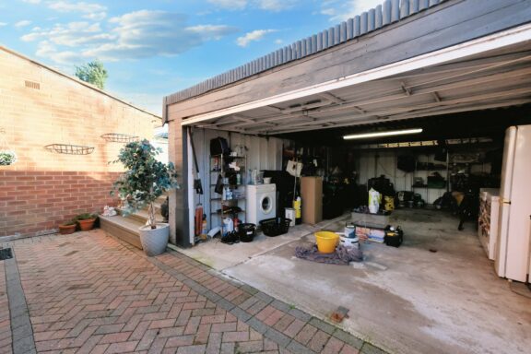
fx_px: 221
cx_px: 266
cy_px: 177
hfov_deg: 100.4
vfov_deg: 77.3
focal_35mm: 15
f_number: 5.6
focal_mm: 10
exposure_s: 1/1600
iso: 4000
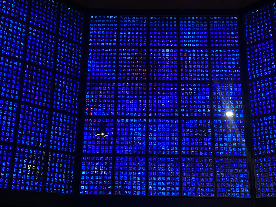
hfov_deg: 36.8
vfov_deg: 28.0
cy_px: 104
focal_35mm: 52
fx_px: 415
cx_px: 138
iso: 640
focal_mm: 6
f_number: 2
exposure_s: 1/25
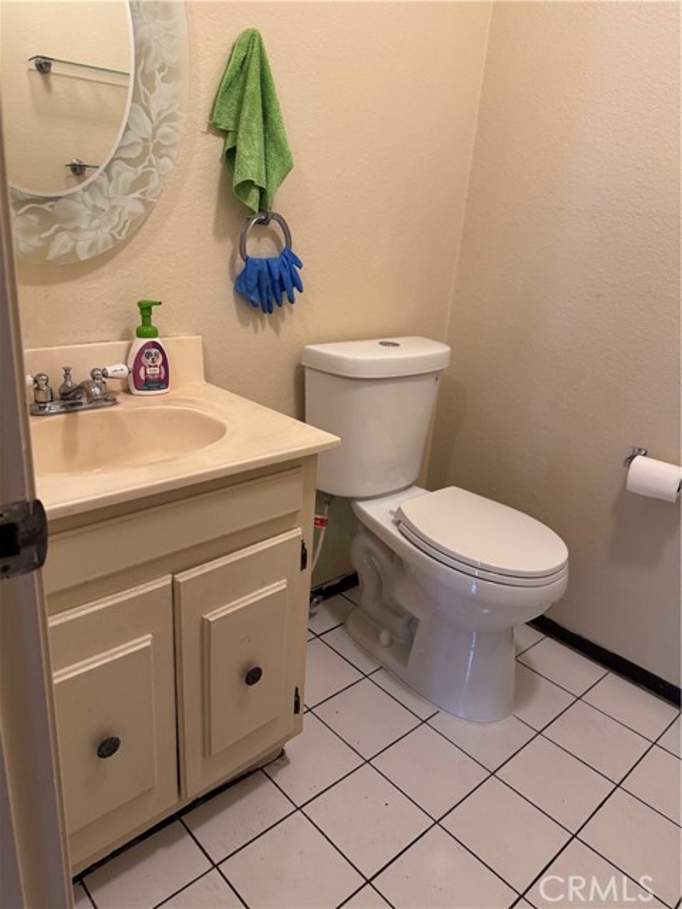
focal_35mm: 24
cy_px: 454
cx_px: 341
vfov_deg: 71.6
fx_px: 630
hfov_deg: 56.8
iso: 250
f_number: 1.78
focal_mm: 6.76
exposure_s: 1/60
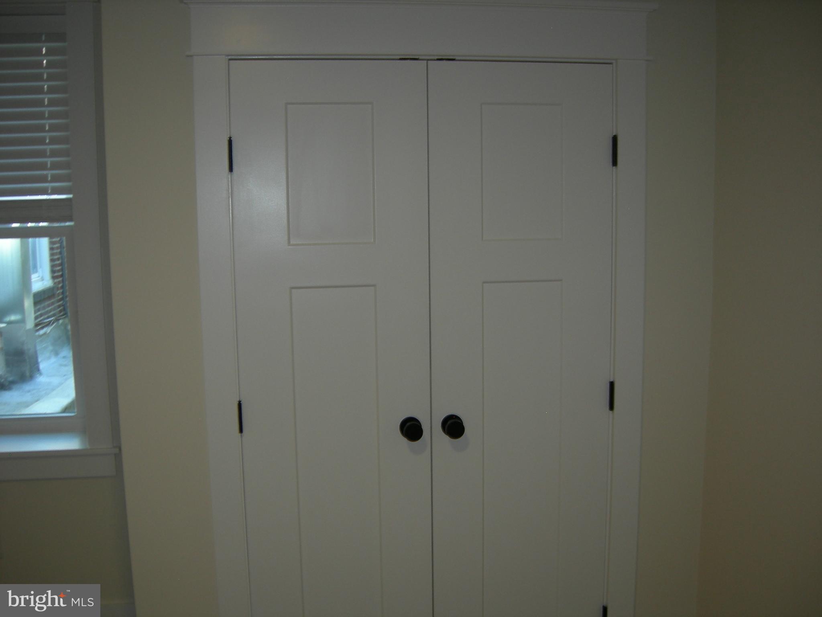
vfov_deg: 39.7
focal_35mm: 36
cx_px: 411
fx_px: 855
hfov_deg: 51.4
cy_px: 308
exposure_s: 1/60.1
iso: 64
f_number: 2.7
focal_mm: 7.5
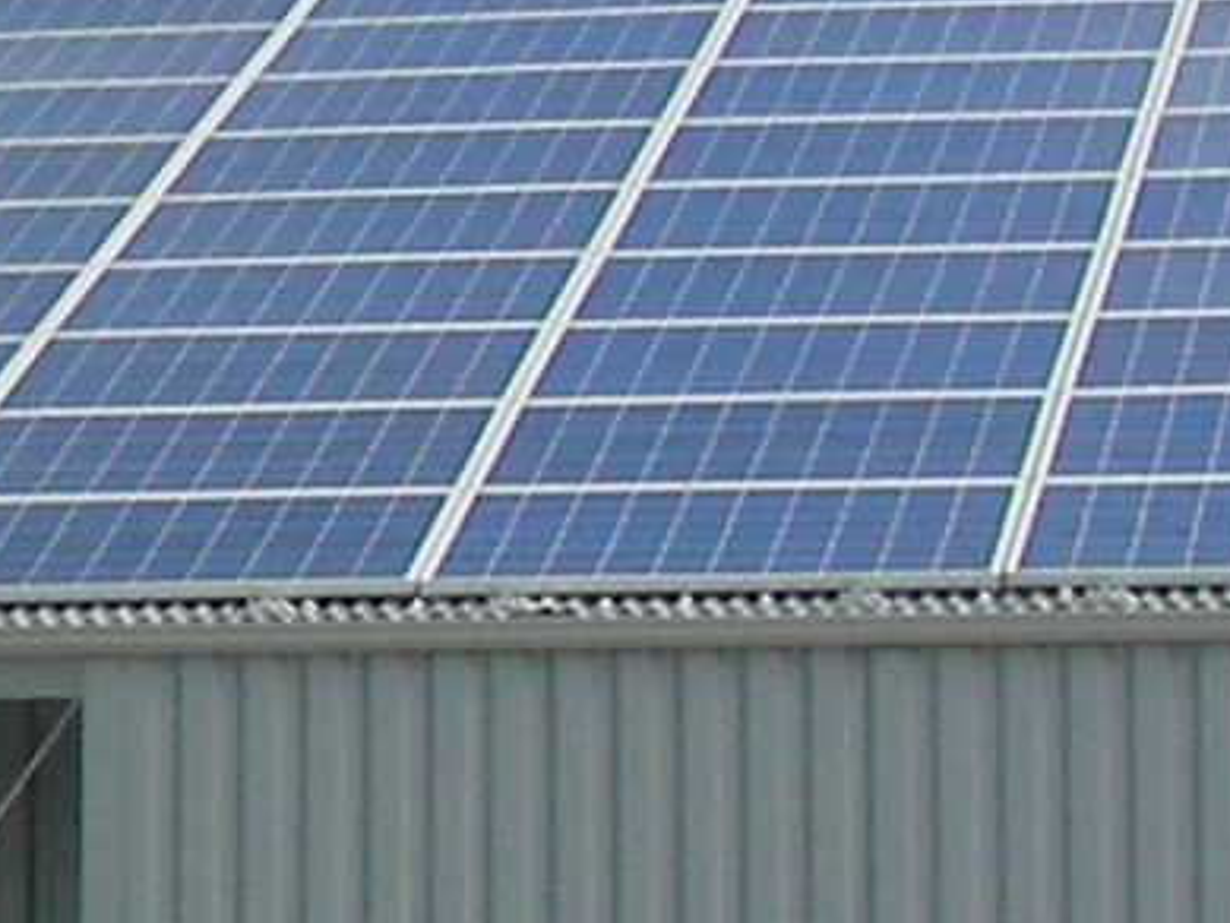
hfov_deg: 7.5
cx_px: -1609
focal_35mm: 250
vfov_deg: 5.9
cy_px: -60
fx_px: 8886
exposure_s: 1/674
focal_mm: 6.3
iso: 50
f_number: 4
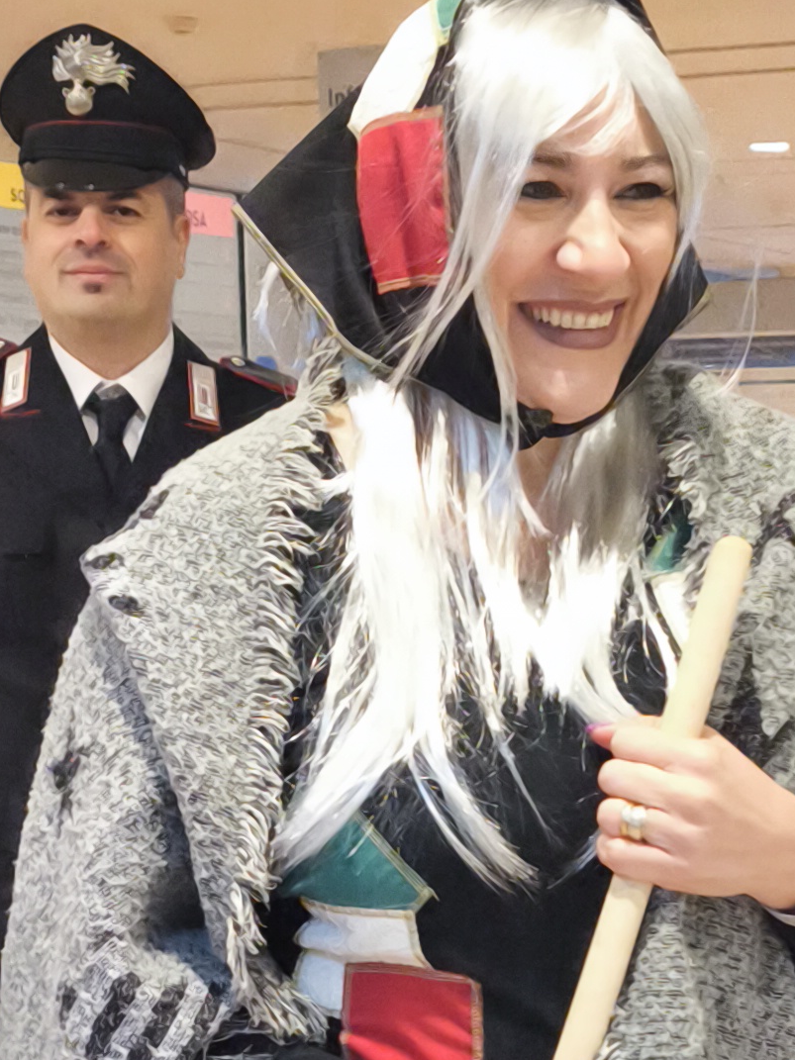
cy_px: 992
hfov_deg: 16.8
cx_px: 469
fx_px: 2695
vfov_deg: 21.7
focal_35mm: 88
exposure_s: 1/300
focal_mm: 6.57
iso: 2000
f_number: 1.6
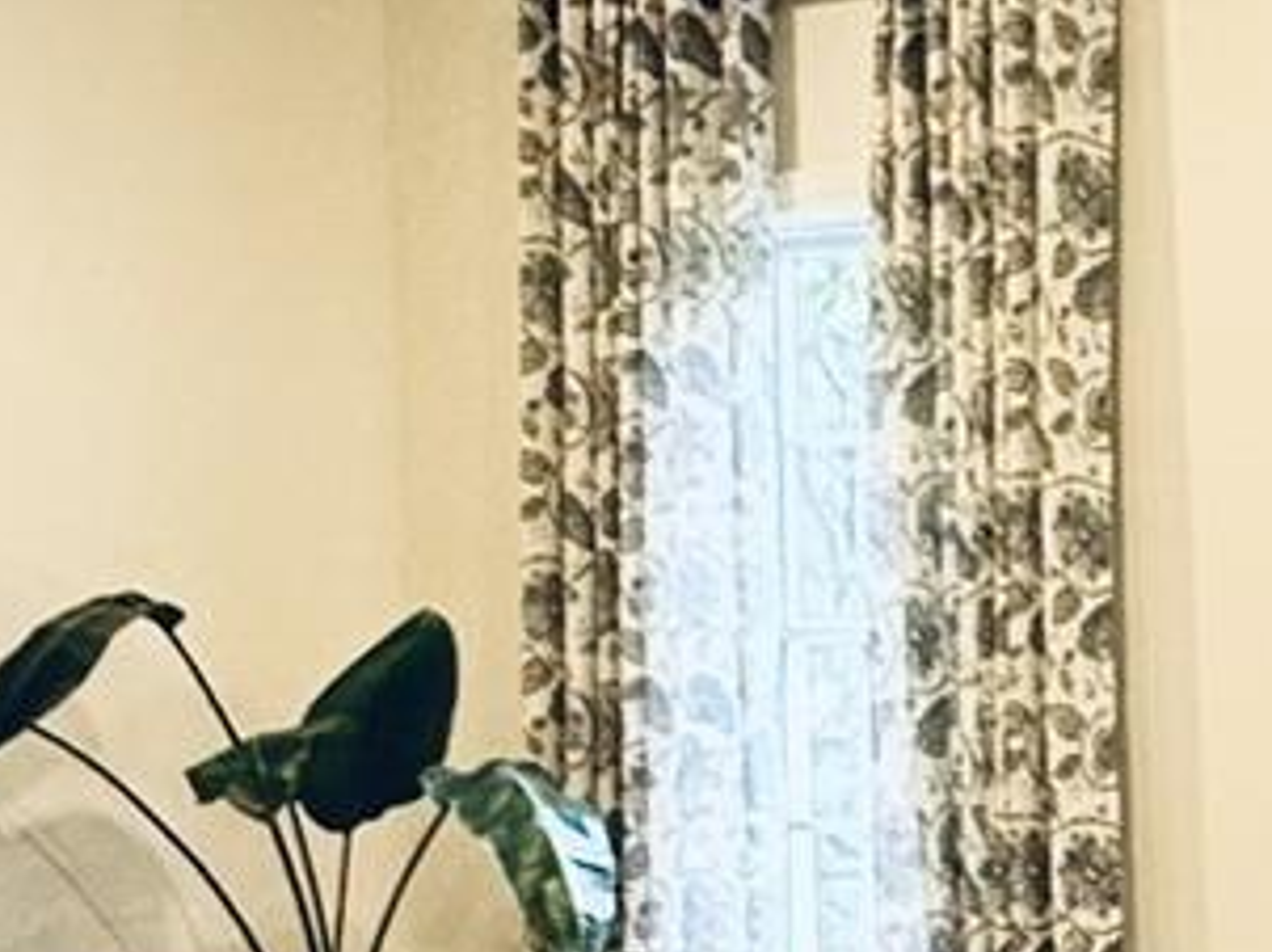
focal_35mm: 95
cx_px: 1798
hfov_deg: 18.7
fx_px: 3488
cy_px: 868
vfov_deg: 15.4
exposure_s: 1/60
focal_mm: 2.22
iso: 250
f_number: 2.2
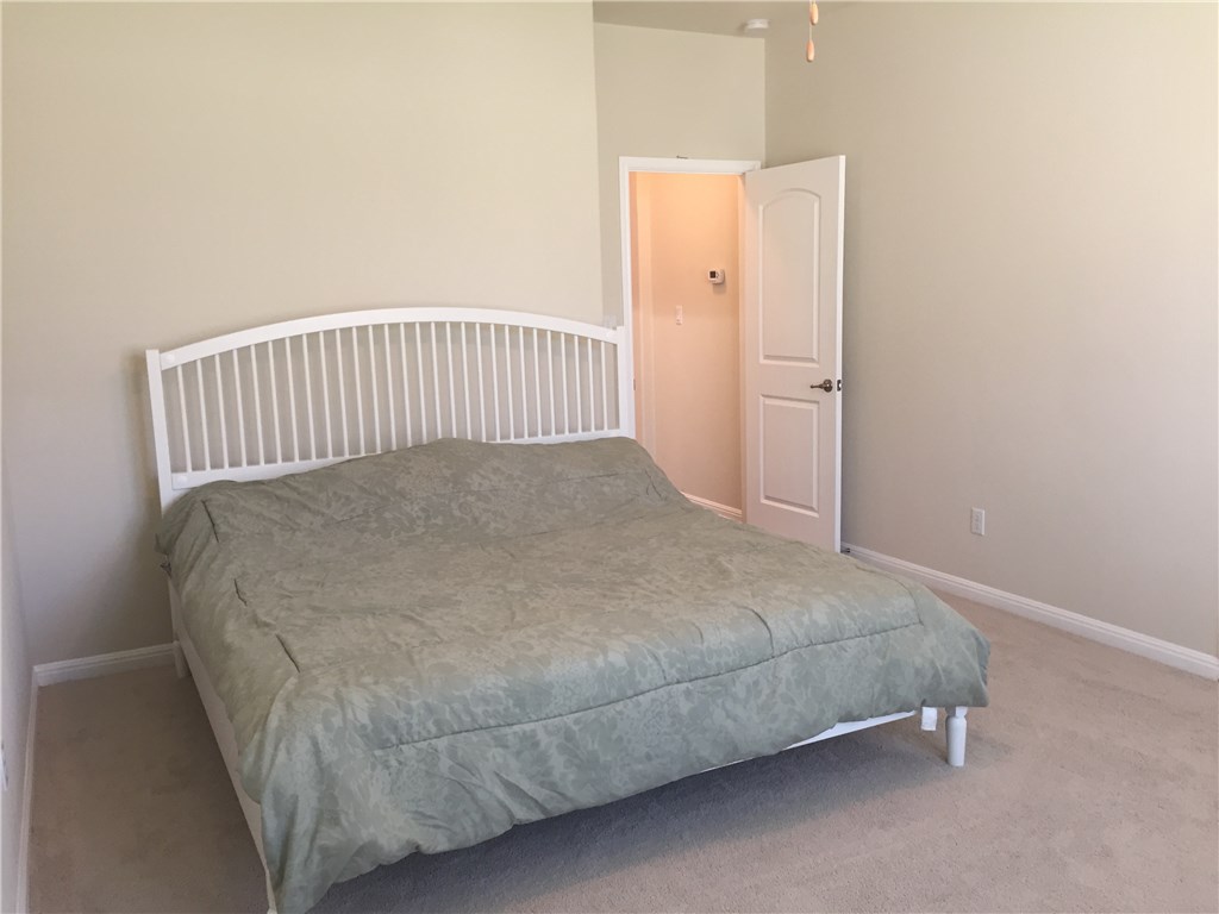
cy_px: 457
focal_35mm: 29
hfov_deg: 61.7
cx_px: 610
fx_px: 1021
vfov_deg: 48.2
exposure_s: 1/30
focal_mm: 4.15
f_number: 2.2
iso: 80
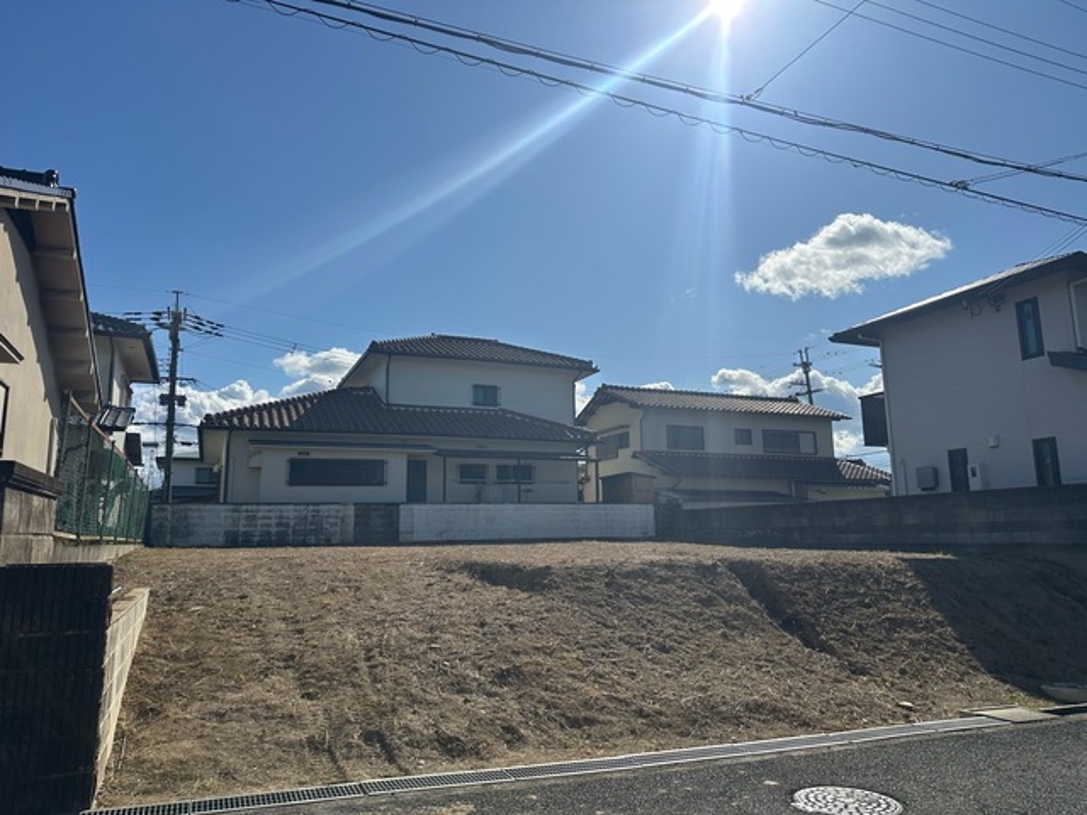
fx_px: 754
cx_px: 544
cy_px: 408
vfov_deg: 56.8
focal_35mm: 24
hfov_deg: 71.6
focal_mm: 6.86
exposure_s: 1/15625
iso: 80
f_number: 1.78
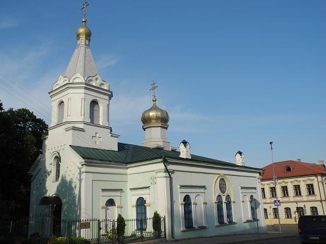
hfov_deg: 52.6
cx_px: 163
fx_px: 330
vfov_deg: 40.7
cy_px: 122
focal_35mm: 35
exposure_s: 1/800
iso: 100
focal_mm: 7.4
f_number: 5
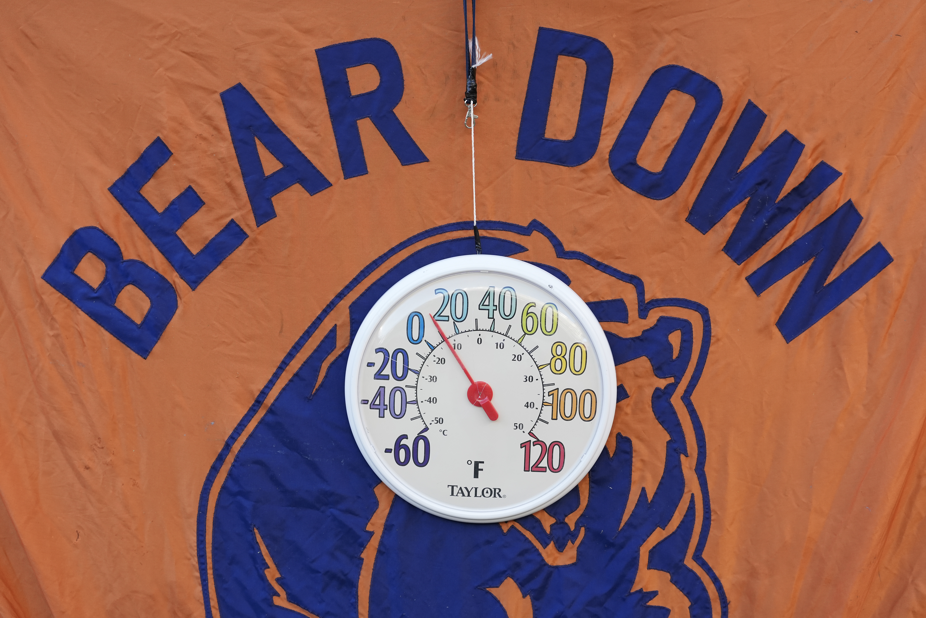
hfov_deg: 39.6
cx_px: 463
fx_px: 1286
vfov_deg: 27.0
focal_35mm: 50
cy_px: 309
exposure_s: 1/2000
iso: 1000
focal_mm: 50
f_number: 2.8
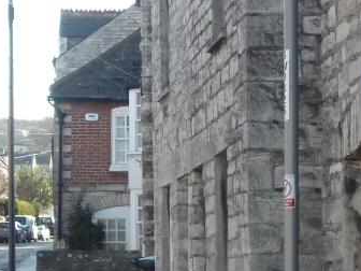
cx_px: -143
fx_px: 1637
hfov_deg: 12.1
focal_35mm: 157
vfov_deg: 9.4
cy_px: 180
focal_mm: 5.5
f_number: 2.8
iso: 80
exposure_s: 1/320
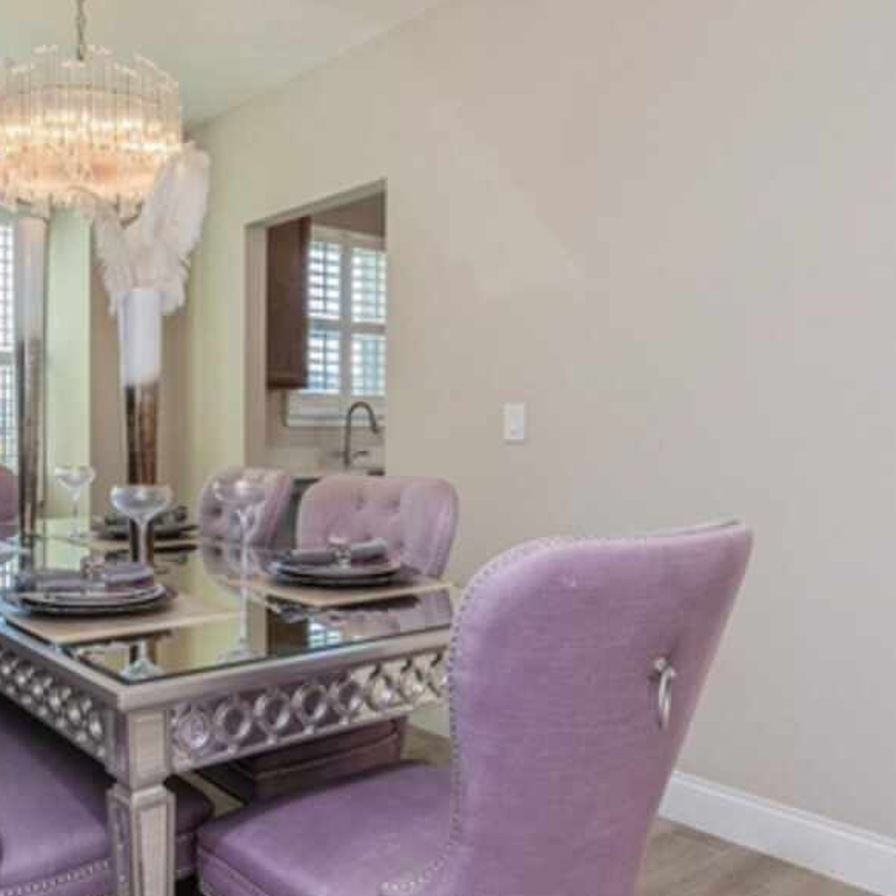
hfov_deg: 54.1
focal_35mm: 28
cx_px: 203
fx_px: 820
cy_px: 454
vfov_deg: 57.3
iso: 400
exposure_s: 1/60
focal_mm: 10
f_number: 8
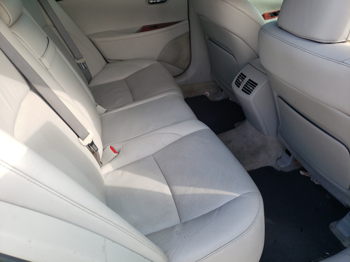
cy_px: 131
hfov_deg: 67.3
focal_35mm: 26
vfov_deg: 53.1
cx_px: 175
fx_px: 263
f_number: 1.5
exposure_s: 1/294
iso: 50
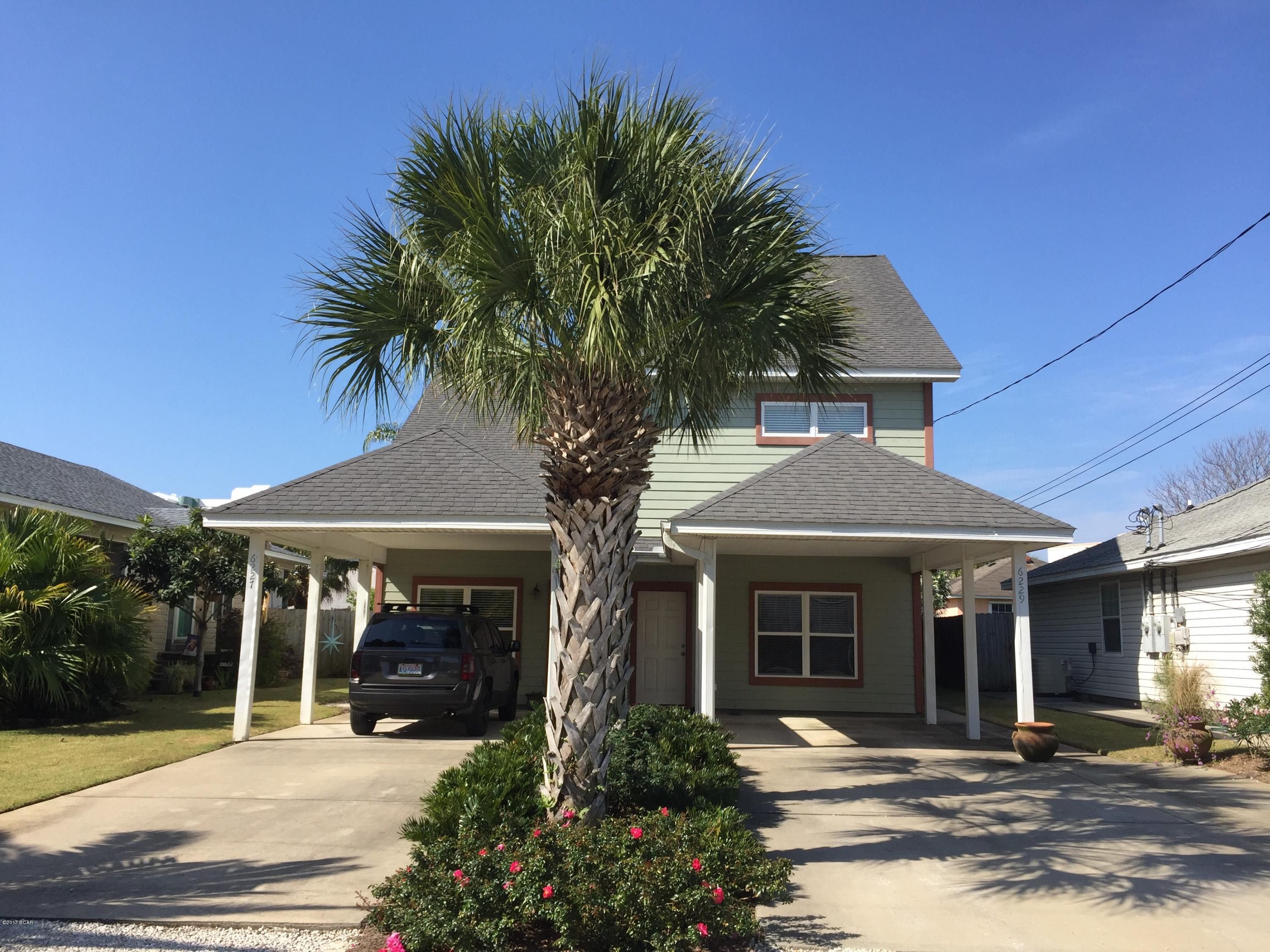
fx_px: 1064
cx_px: 635
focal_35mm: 29
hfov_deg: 61.7
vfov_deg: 48.2
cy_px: 476
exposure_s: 1/1522
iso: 32
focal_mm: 4.15
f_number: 2.2
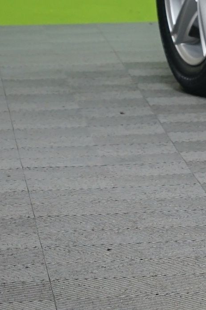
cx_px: 800
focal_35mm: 313
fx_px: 2688
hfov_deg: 4.1
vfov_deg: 6.5
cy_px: -194
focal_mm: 55
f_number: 5.6
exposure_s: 1/25
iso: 800
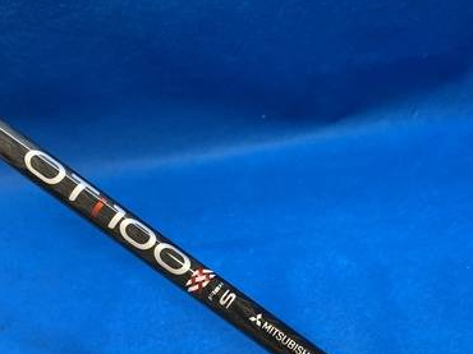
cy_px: 299
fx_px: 614
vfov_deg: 31.1
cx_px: 224
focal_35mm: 45
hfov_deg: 42.1
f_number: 1.8
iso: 100
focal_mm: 4.25
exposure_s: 1/60
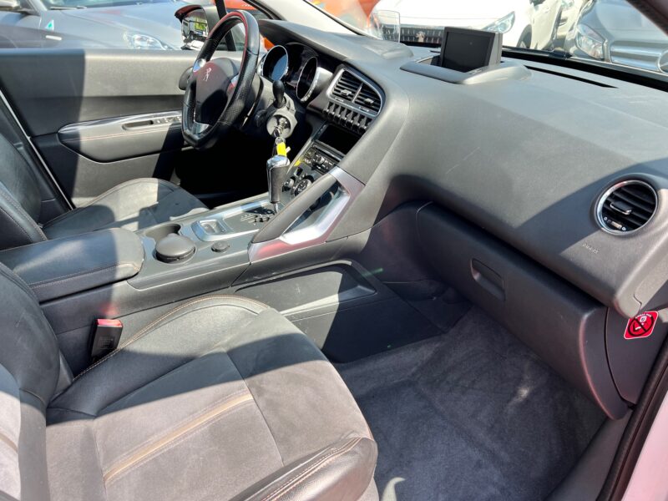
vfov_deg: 53.1
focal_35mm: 26
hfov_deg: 67.3
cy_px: 250
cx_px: 334
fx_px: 502
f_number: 1.5
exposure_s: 1/521
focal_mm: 5.7
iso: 50
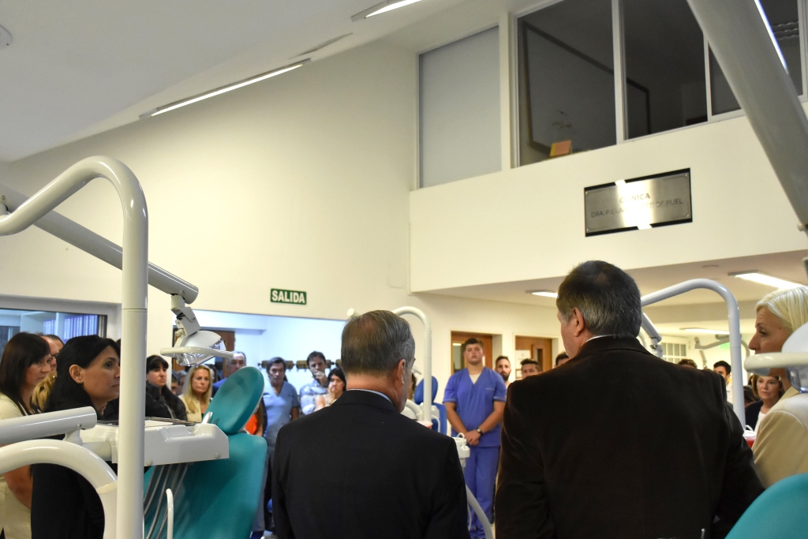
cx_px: 404
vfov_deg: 38.4
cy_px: 270
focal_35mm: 34
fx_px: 774
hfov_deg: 55.1
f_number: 4
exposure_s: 1/160
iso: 3200
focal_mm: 23
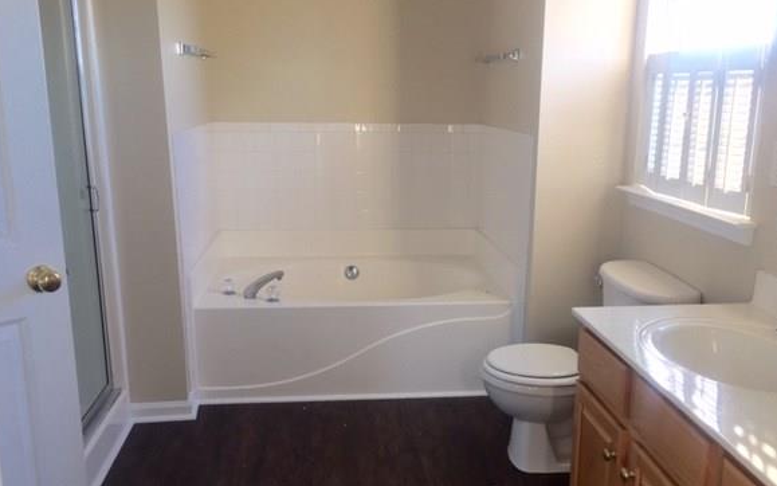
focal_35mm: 34
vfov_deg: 37.2
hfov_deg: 56.7
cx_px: 400
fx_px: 720
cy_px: 274
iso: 40
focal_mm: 4.15
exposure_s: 1/40
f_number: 2.2
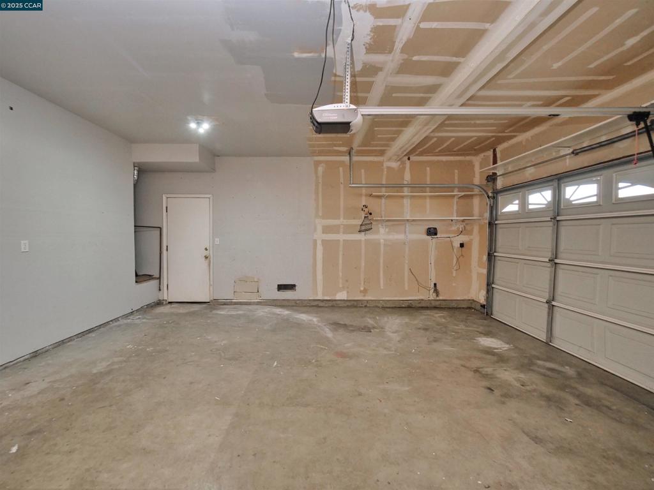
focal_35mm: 14
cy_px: 245
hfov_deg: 102.1
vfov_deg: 85.7
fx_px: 265
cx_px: 327
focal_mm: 7
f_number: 3.5
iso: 800
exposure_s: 1/200
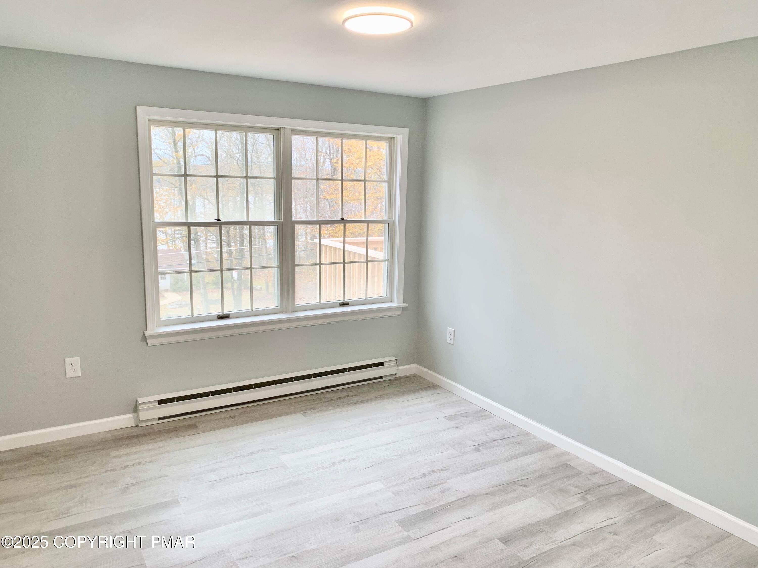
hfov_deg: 67.3
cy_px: 284
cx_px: 379
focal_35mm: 26
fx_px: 569
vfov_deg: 53.1
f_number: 1.8
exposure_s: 1/121
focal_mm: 4.25
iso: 50
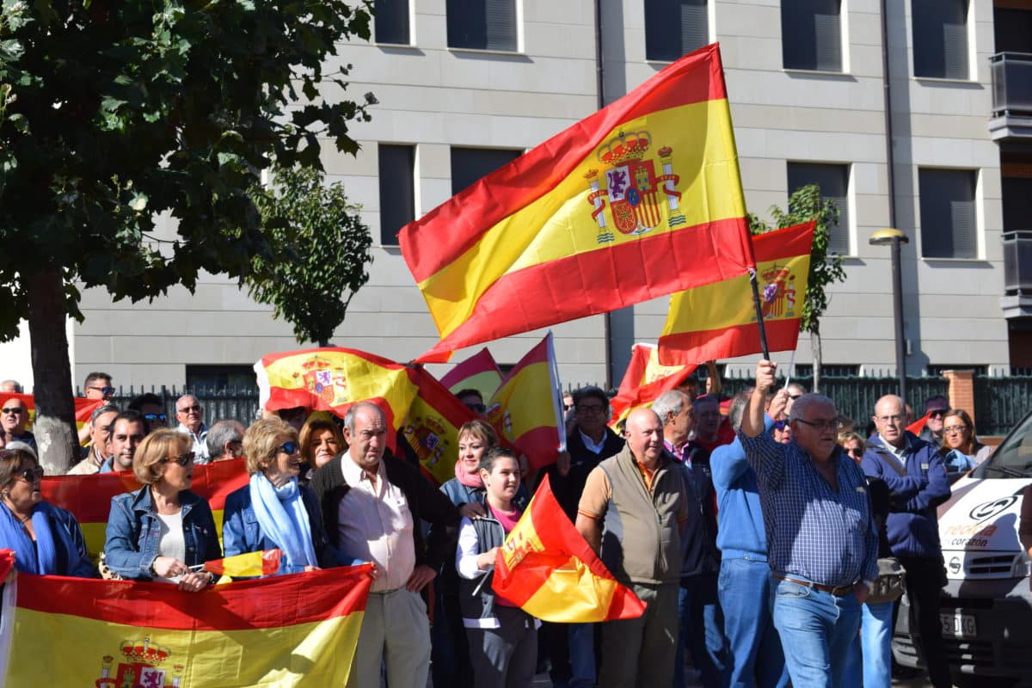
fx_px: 2365
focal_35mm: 82
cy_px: 344
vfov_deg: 16.6
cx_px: 516
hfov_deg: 24.6
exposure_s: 1/400
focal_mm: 55
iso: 200
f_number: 10
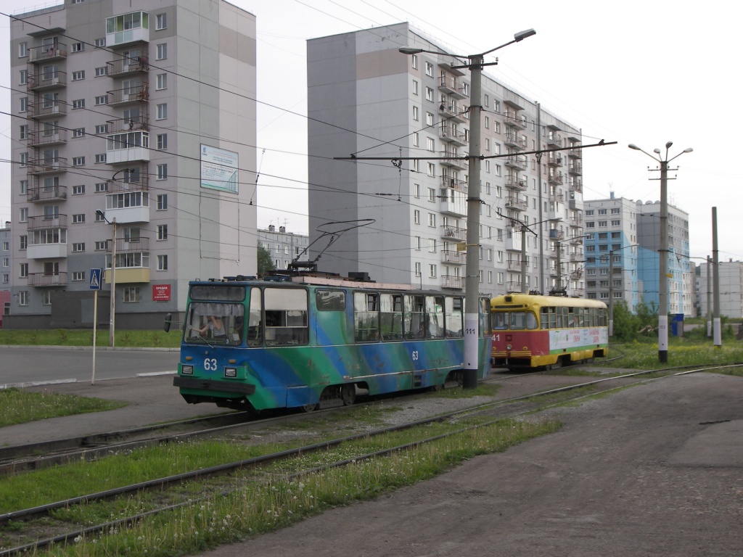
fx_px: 1009
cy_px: 278
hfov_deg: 40.4
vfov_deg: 30.9
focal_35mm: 47
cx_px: 372
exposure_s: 1/250
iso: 50
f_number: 3.6
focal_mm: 9.8
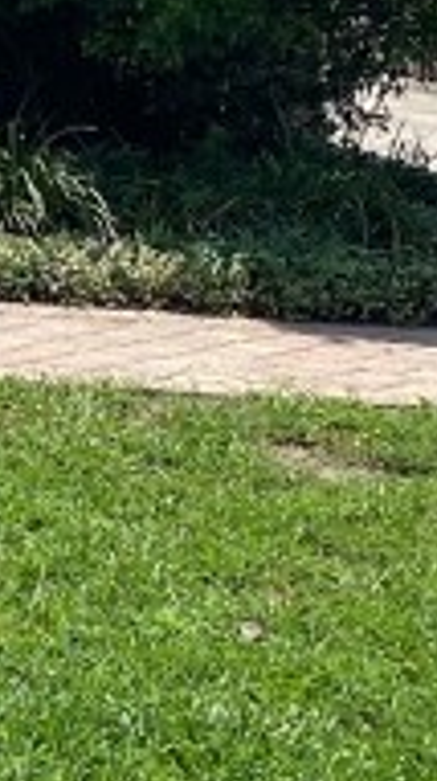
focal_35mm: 152
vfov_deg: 13.7
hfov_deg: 6.9
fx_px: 3141
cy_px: -196
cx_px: -992
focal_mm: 4.25
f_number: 1.8
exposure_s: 1/2513
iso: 32
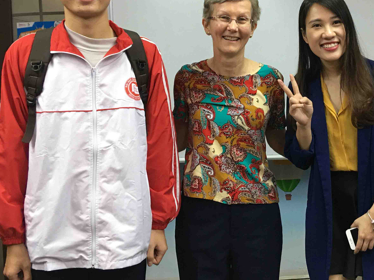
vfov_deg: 28.9
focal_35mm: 50
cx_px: 288
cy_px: 95
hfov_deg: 37.1
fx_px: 540
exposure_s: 1/17
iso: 64
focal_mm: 4.15
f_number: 2.2
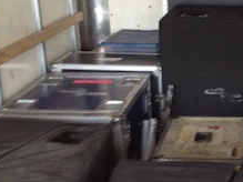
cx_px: 245
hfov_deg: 23.4
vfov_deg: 18.4
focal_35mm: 80
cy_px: 100
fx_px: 561
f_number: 2.4
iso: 200
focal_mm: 4.28
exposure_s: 1/20
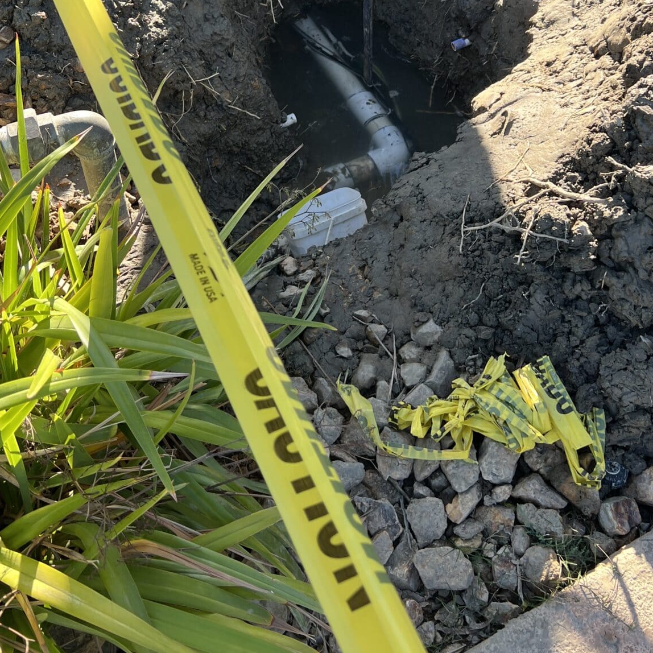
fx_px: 875
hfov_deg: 40.9
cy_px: 107
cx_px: 312
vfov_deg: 38.9
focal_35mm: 41
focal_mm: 5.7
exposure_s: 1/497
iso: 50
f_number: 1.5
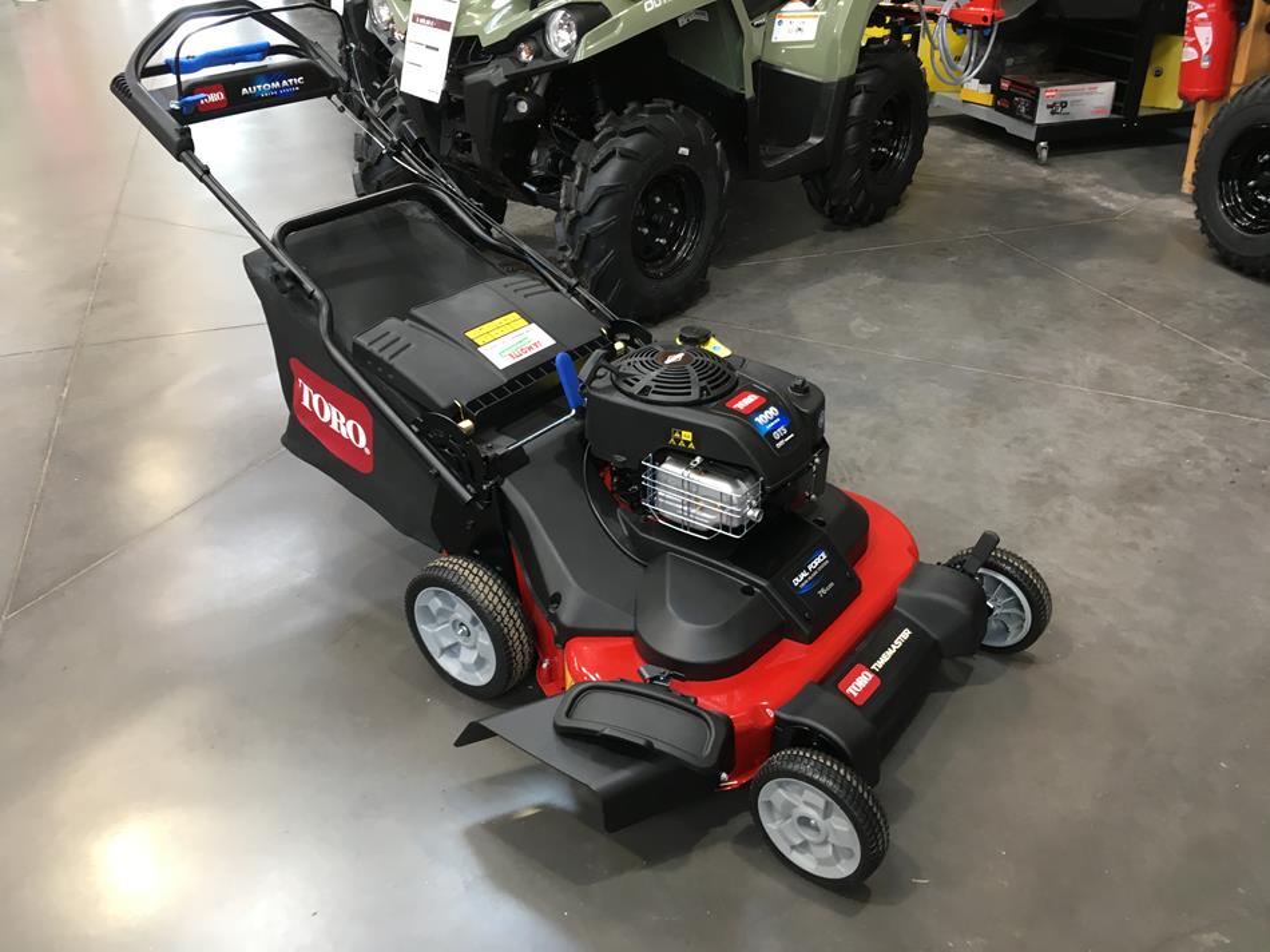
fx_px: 1064
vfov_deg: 48.2
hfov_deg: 61.7
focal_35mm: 29
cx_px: 635
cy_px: 476
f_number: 2.2
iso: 80
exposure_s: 1/33
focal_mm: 4.15
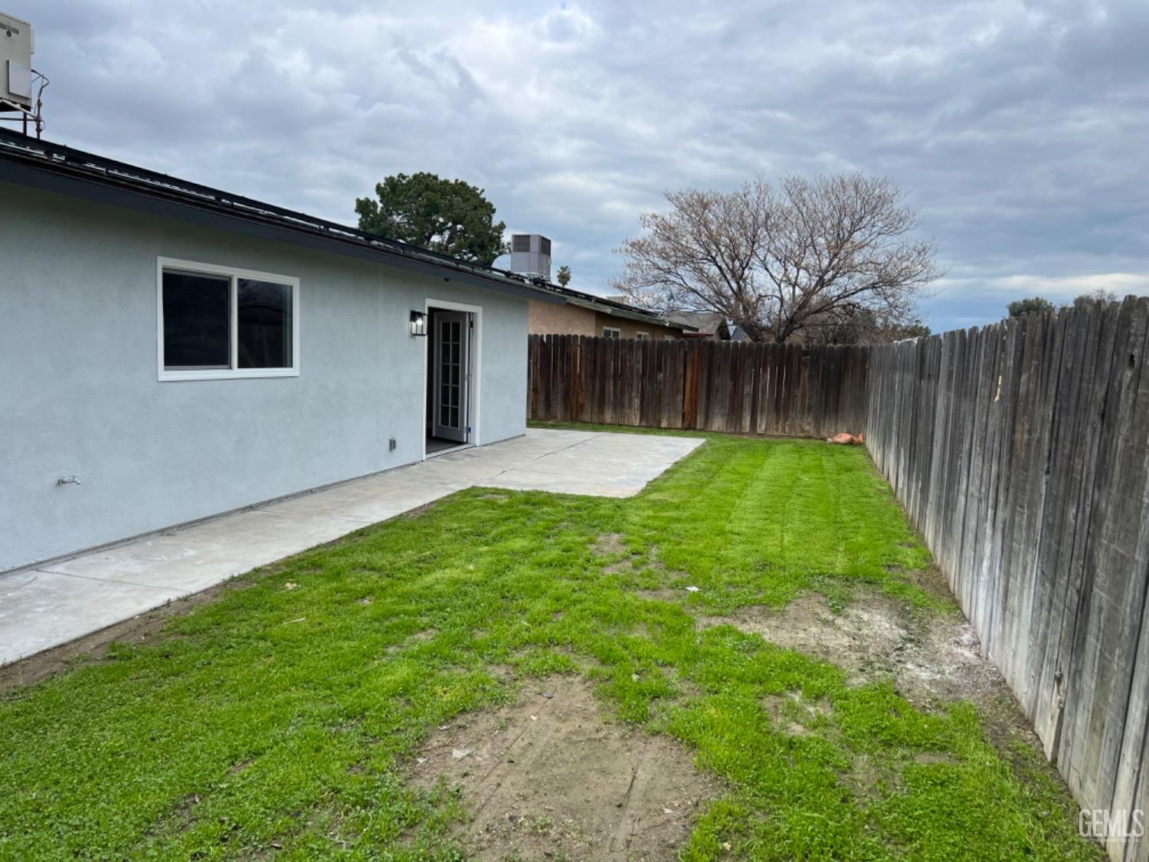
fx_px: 863
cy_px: 431
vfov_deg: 53.1
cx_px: 574
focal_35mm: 26
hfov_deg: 67.3
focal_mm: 5.7
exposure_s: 1/1280
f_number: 1.5
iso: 50
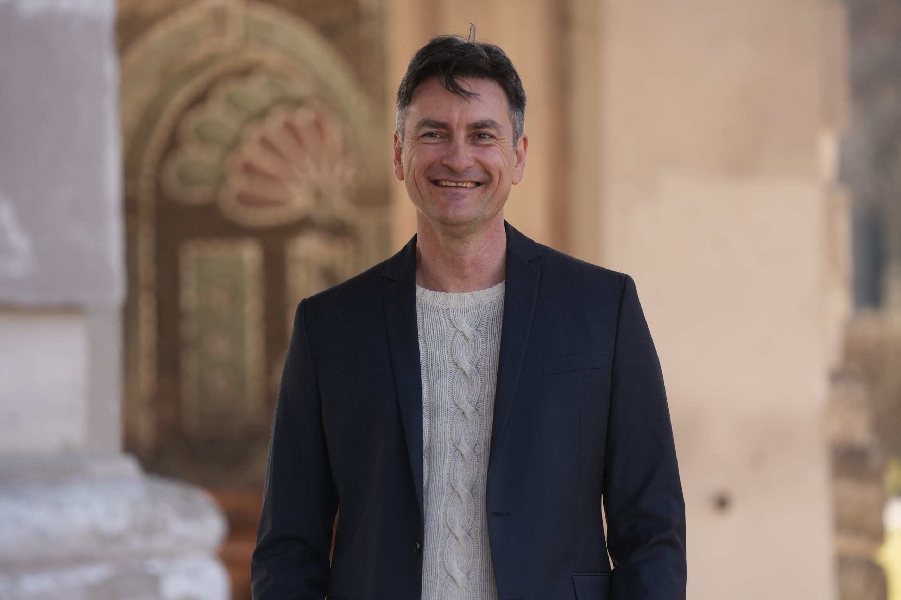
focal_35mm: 200
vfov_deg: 6.9
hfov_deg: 10.3
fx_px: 5005
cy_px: 300
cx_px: 450
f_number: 3.5
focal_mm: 200
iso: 100
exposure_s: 1/250
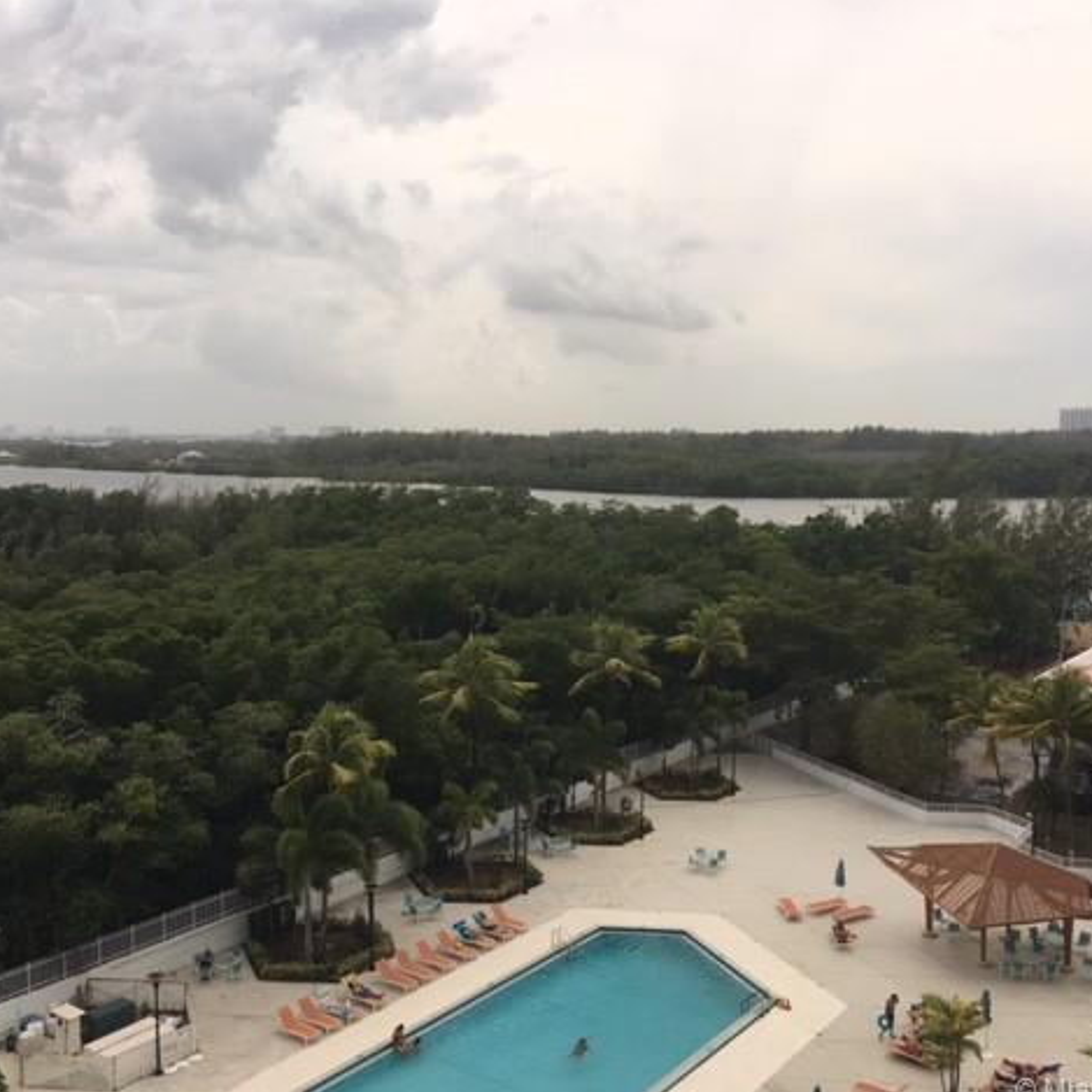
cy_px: 552
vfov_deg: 47.2
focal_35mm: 35
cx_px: 587
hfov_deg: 47.2
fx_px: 1249
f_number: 2.2
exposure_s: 1/2262
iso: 32
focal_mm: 4.15
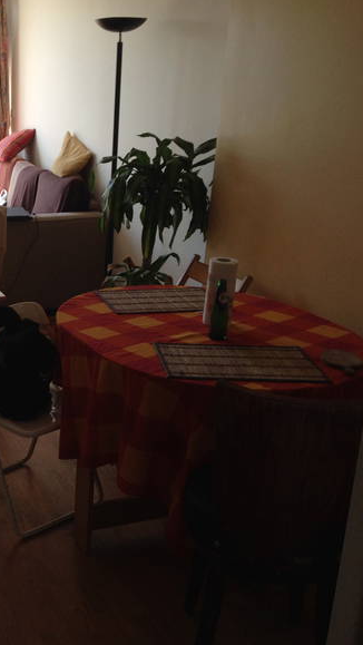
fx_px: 838
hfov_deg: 23.0
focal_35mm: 49
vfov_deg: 42.1
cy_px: 325
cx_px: -35
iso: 80
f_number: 2.4
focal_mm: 4.12
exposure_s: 1/120
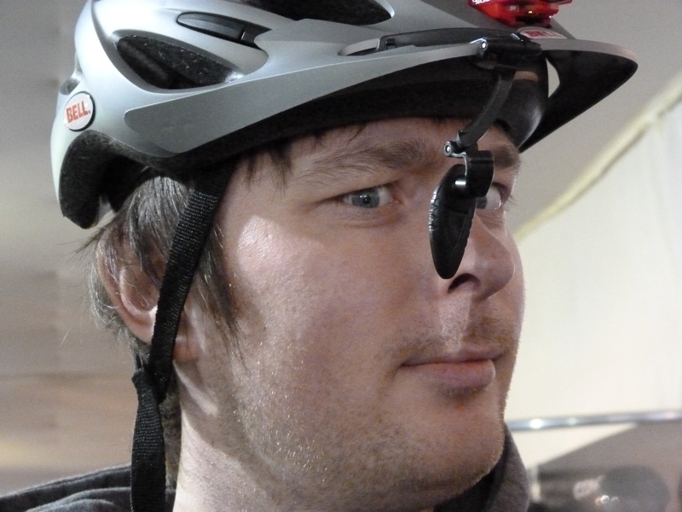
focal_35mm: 77
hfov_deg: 25.3
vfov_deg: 19.1
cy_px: 256
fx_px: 1517
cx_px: 341
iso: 1600
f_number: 4
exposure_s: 1/125
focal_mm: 13.8
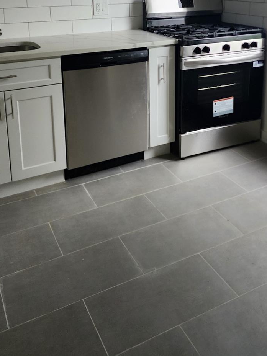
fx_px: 391
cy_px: 66
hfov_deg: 37.6
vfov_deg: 46.2
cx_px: 151
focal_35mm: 38
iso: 400
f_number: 1.8
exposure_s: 1/120
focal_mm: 6.4
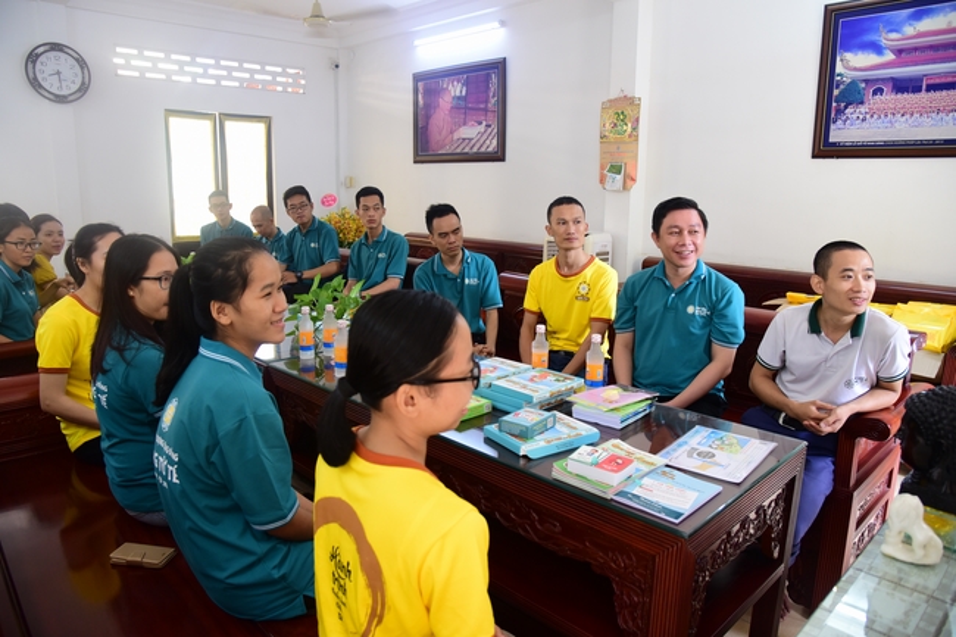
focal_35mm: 24
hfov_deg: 73.8
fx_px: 637
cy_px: 318
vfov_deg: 53.1
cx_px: 478
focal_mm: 24
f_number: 5
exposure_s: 1/60
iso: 1600
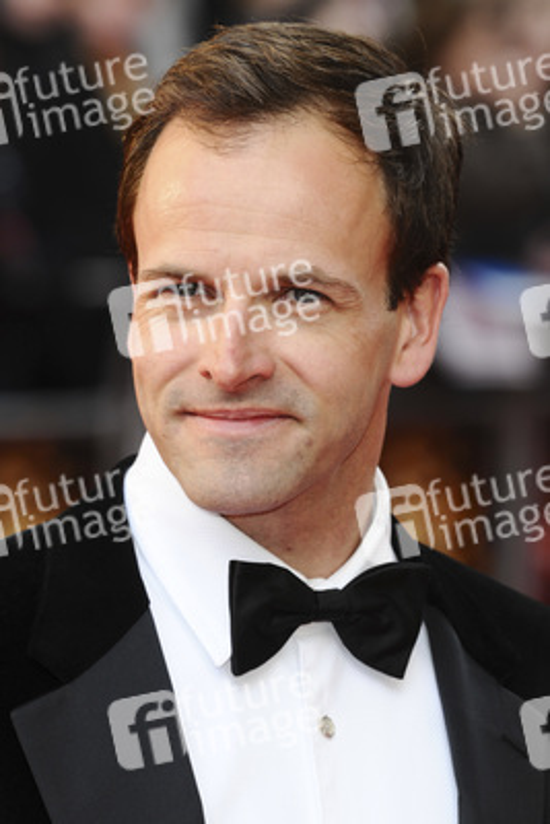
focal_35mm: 278
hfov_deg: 5.0
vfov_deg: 7.4
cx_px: 275
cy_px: 412
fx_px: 6353
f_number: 5.6
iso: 320
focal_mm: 185
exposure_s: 1/250
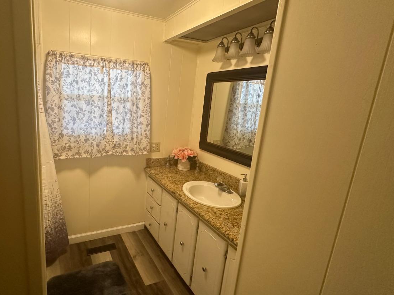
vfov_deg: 68.7
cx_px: 144
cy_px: 143
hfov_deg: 82.8
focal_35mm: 19
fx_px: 216
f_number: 2.2
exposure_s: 1/60
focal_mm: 2.22
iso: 200
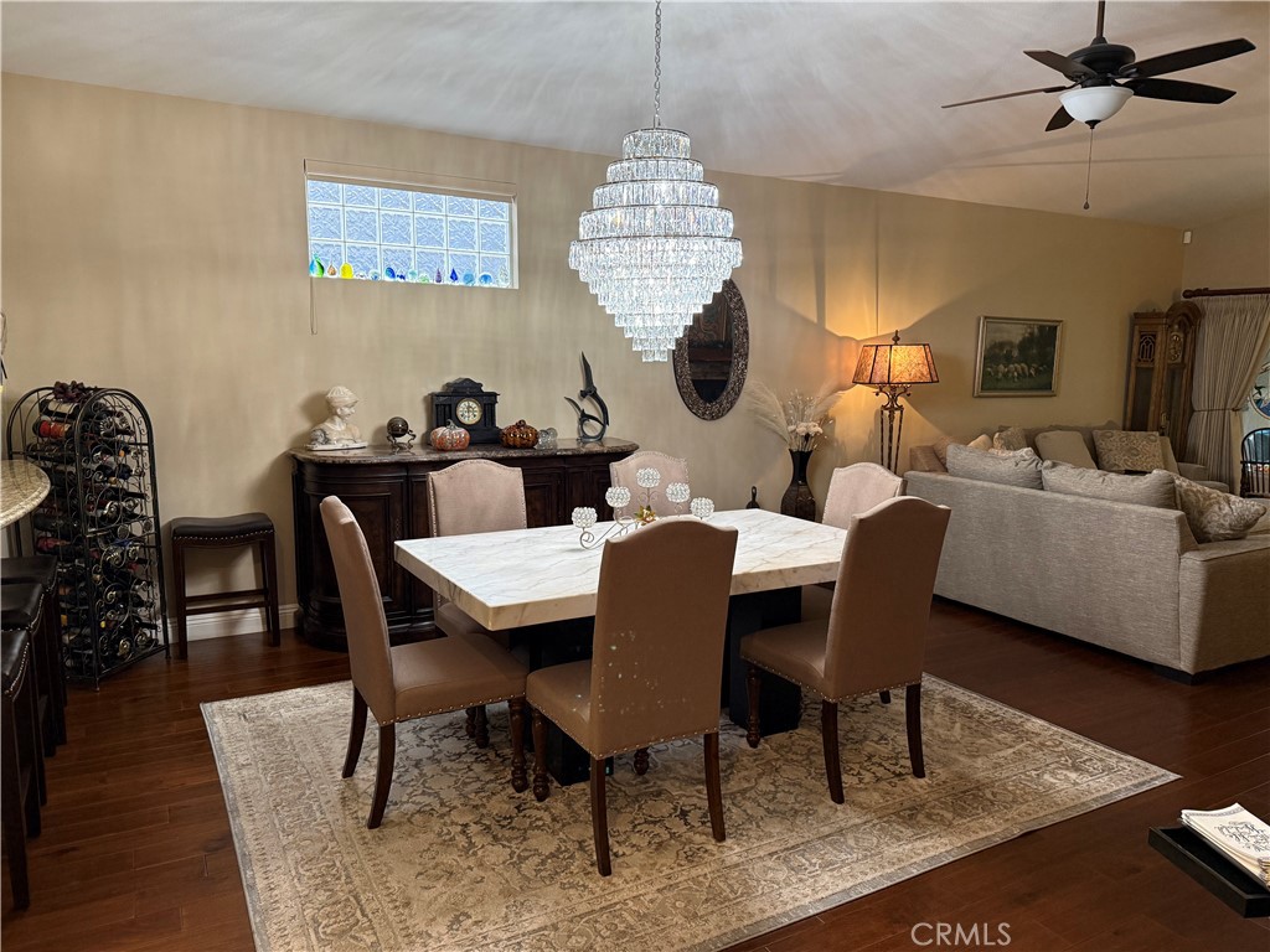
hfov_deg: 71.6
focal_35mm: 24
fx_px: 881
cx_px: 635
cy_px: 476
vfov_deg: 56.8
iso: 320
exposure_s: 1/60
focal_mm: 6.76
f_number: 1.78
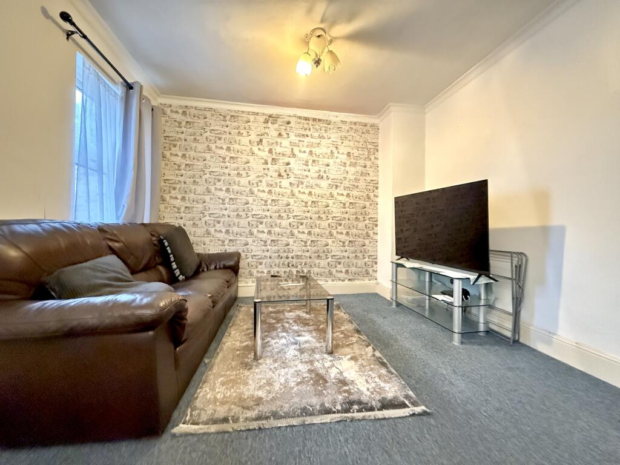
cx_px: 310
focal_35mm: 14
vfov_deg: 85.7
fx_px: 251
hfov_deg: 102.1
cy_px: 232
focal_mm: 2.22
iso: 1250
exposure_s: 1/50
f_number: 2.2
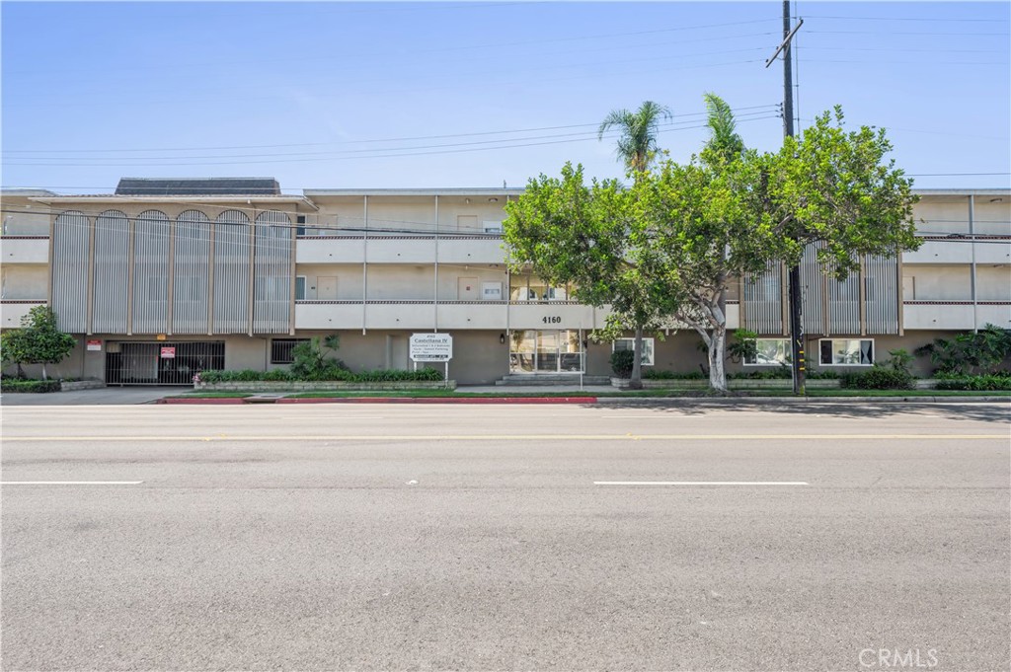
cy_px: 336
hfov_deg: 84.0
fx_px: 561
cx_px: 506
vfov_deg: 61.8
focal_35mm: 20
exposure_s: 1/160
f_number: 9
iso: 100
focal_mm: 20
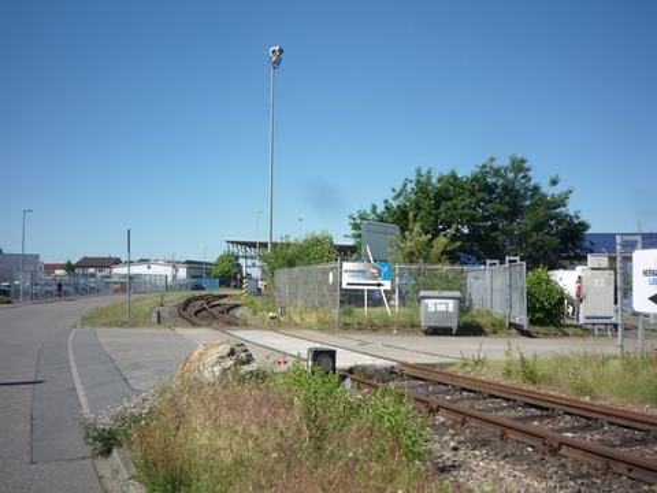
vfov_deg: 44.2
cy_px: 246
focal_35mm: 32
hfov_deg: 56.8
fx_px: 607
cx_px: 328
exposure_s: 1/400
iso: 100
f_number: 5.6
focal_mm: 5.2
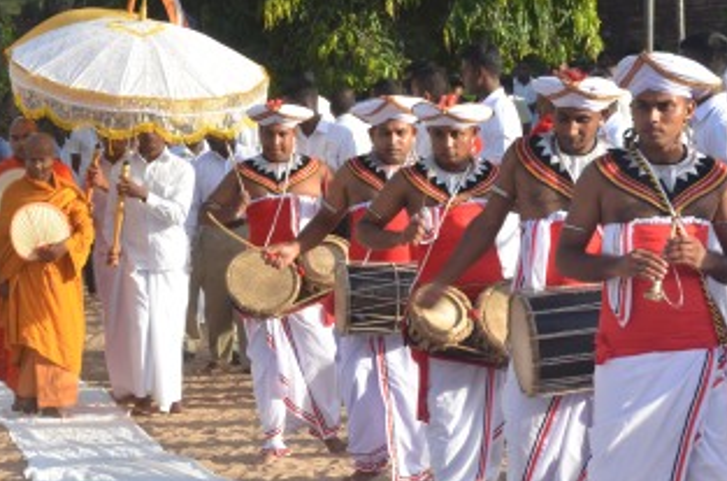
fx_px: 3182
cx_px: 142
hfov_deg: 13.0
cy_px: 329
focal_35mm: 158
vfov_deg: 8.6
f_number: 8
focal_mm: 55
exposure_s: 1/160
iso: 200
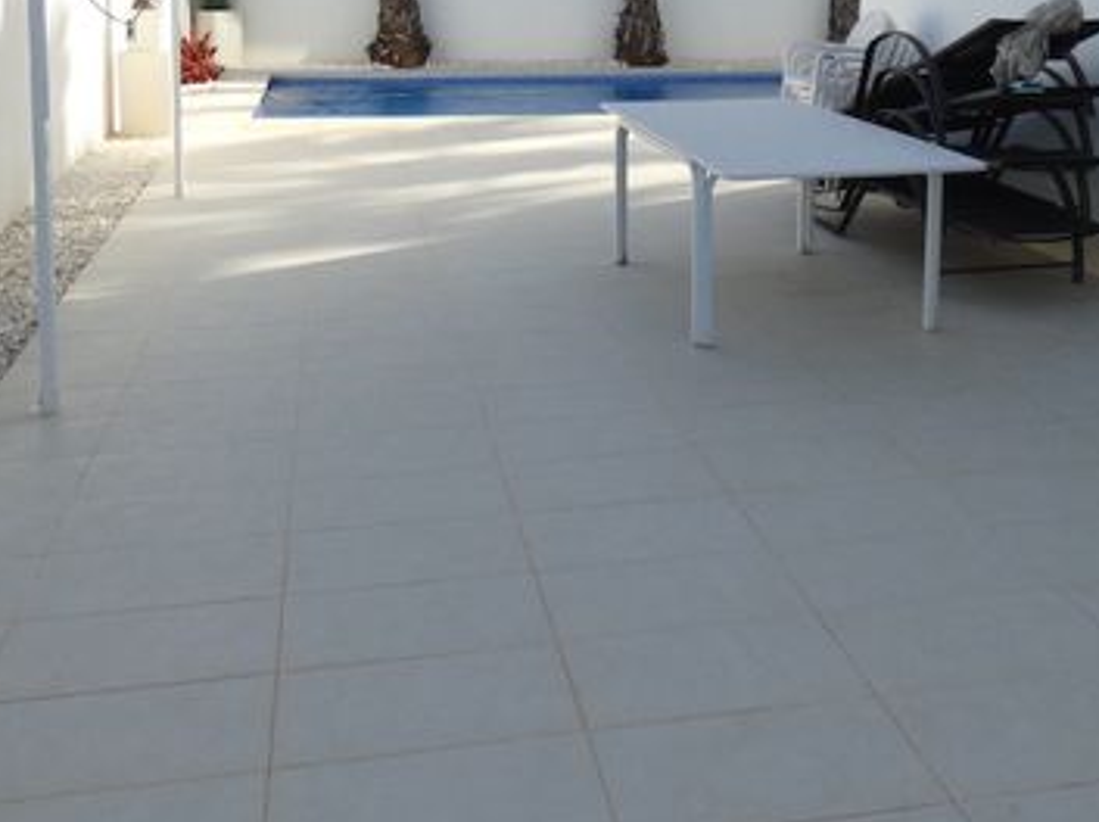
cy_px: 106
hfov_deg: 46.8
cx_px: 574
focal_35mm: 40
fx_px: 1269
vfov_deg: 34.2
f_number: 2.8
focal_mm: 3.6
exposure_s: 1/1000
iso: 80
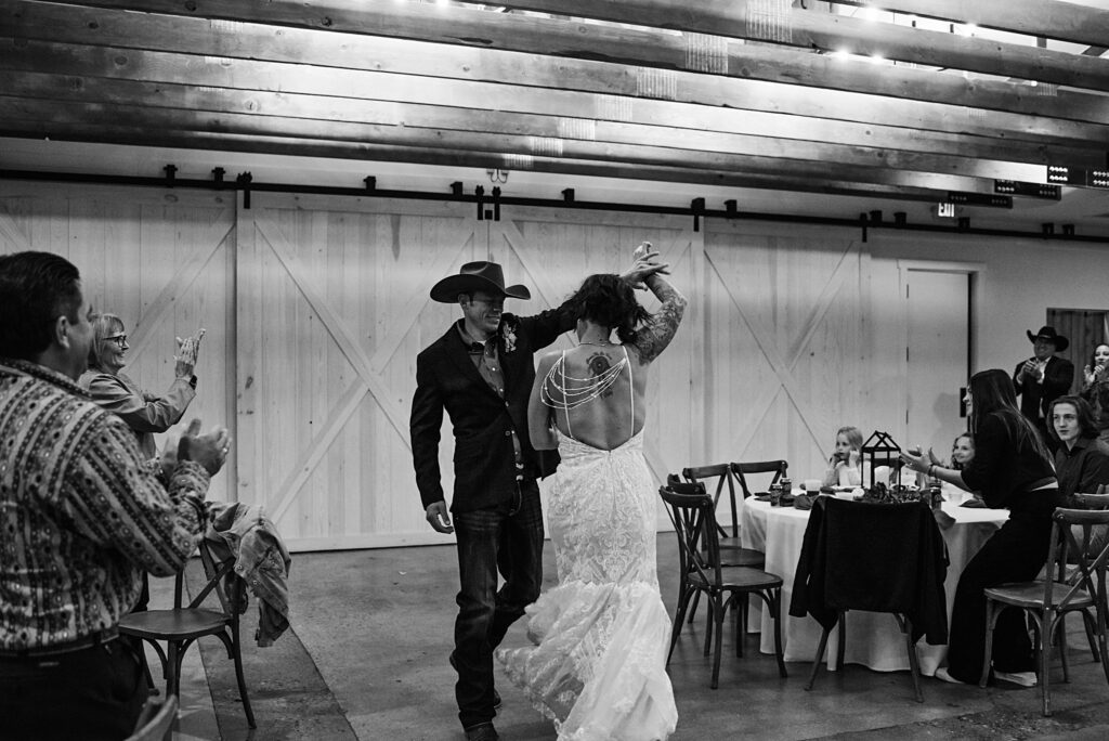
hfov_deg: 54.4
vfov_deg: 37.9
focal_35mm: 35
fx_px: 1079
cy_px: 370
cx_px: 554
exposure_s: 1/320
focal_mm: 35
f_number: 2.8
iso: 1250
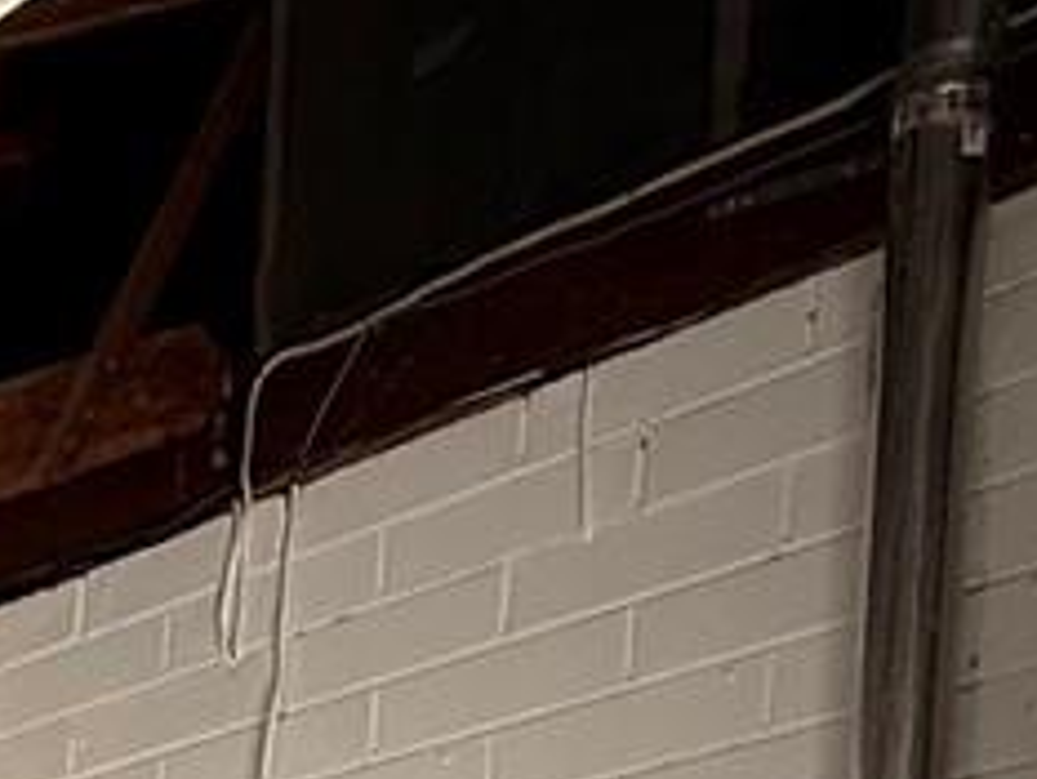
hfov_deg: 18.2
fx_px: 2877
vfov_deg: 12.0
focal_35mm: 96
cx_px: -512
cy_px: 1950
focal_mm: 2.22
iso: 80
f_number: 2.2
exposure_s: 1/120
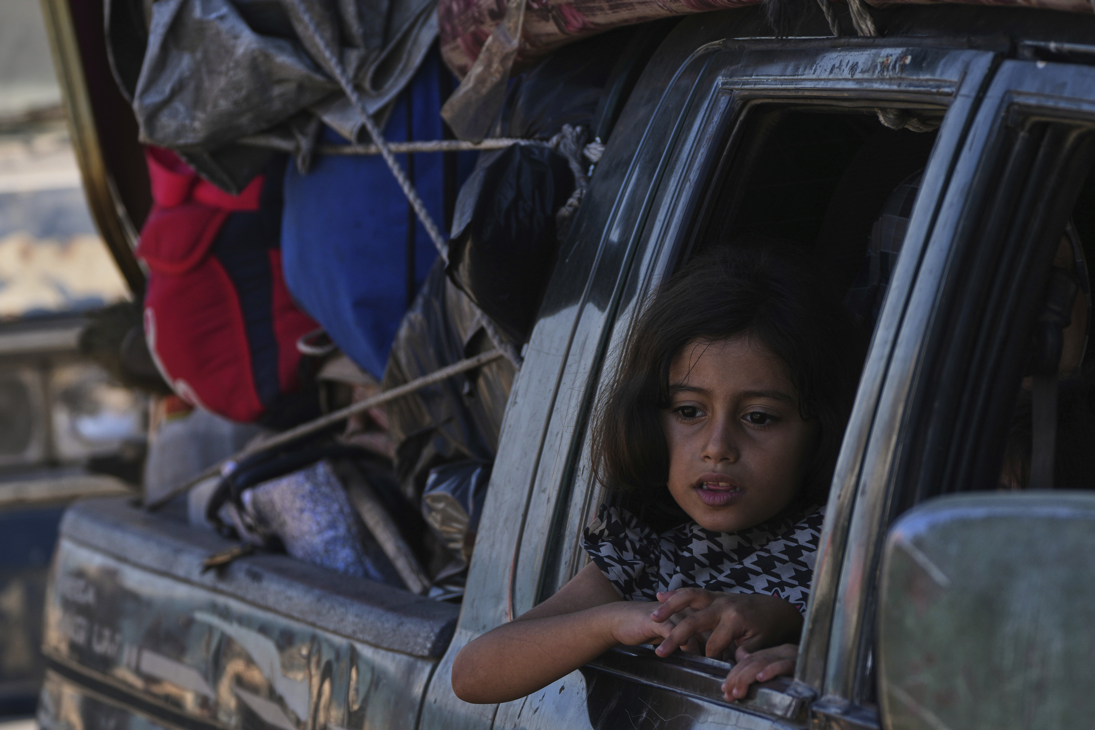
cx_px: 587
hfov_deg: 7.8
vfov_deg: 5.2
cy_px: 399
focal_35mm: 264
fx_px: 8029
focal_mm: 185
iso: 100
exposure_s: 1/400
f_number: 5.6
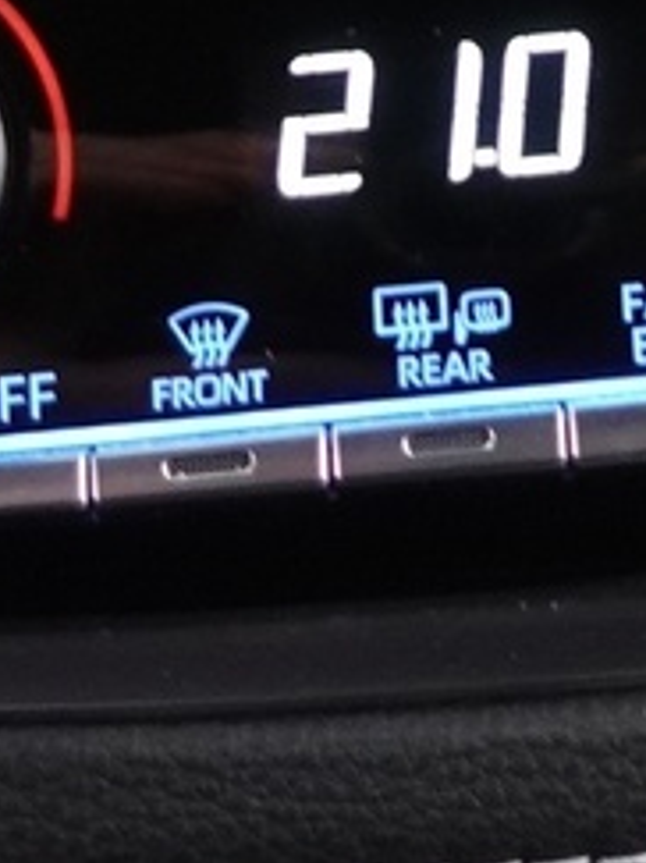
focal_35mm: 154
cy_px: -938
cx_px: 784
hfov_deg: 9.5
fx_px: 3835
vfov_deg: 11.4
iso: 800
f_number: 1.8
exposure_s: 1/15
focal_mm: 9.4
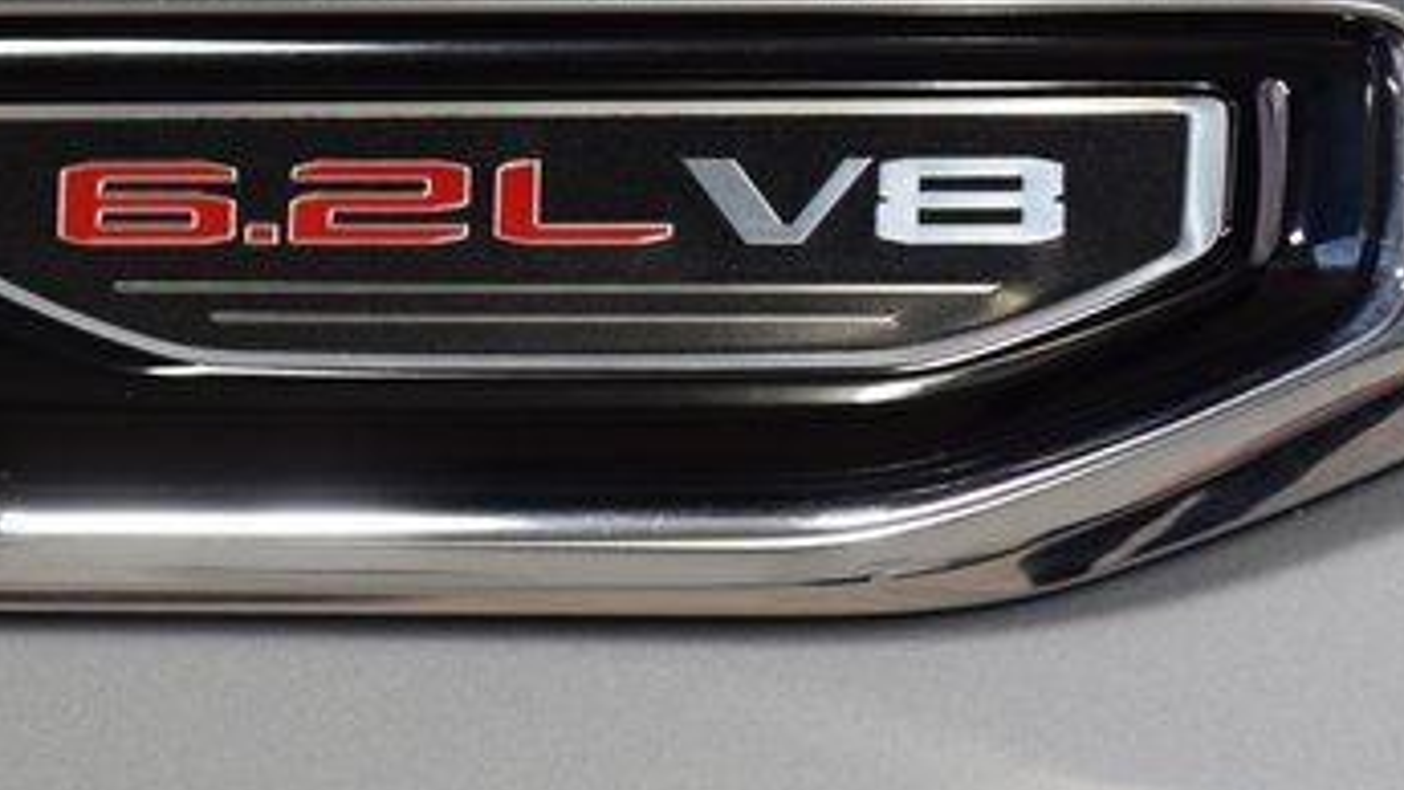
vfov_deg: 5.9
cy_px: 259
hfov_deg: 10.6
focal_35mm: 204
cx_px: 484
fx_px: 7594
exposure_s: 1/125
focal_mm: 70
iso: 1600
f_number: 4.5
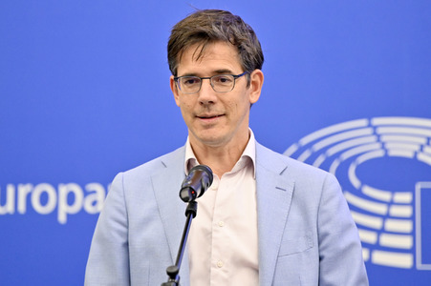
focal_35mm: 165
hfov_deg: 12.5
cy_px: 143
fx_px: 1974
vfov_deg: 8.3
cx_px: 216
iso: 5000
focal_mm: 165
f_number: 2.8
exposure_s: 1/640
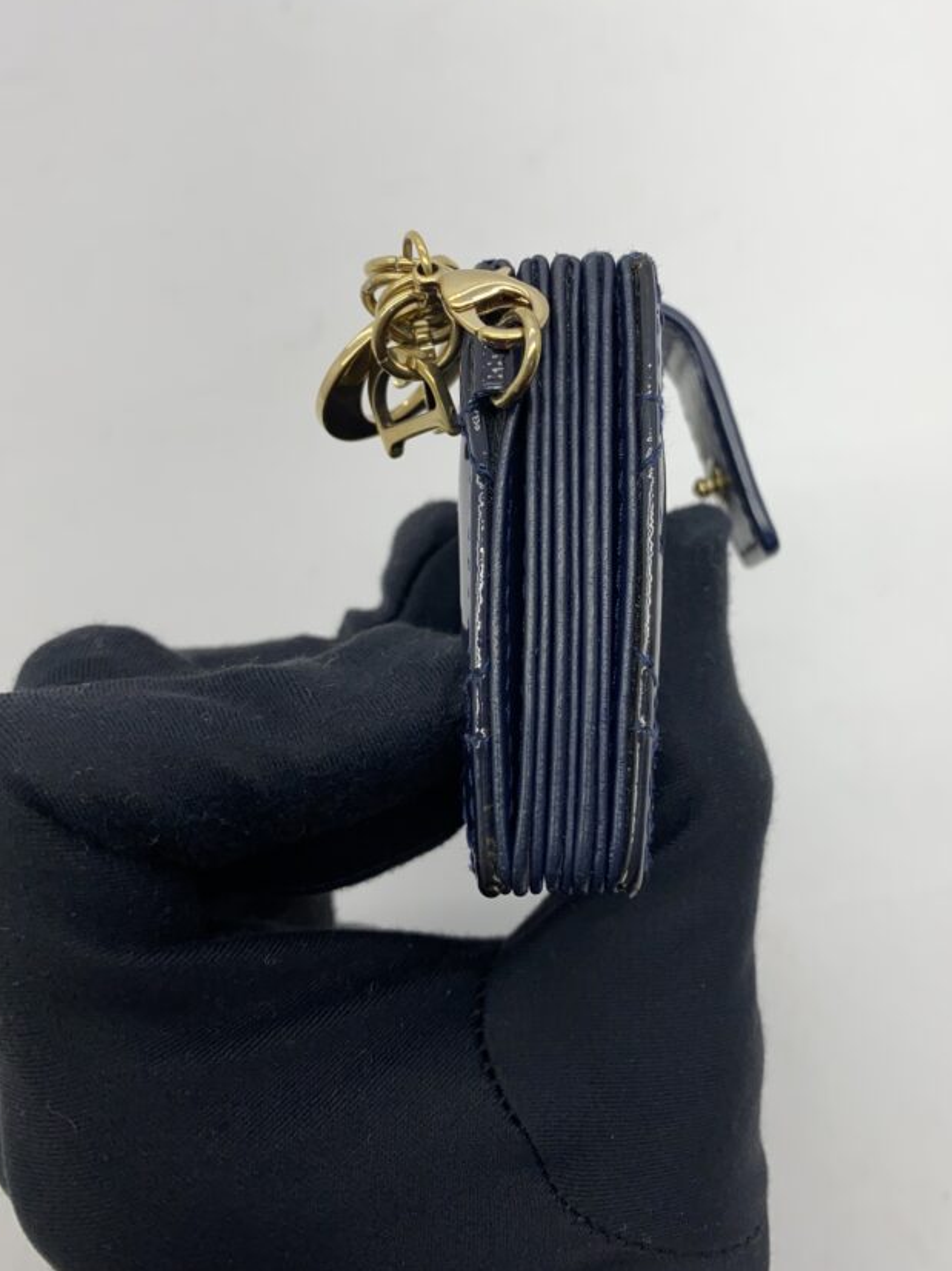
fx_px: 1137
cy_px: 548
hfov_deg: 45.2
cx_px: 566
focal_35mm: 31
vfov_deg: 58.1
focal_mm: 4.25
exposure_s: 1/171
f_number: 1.8
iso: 32
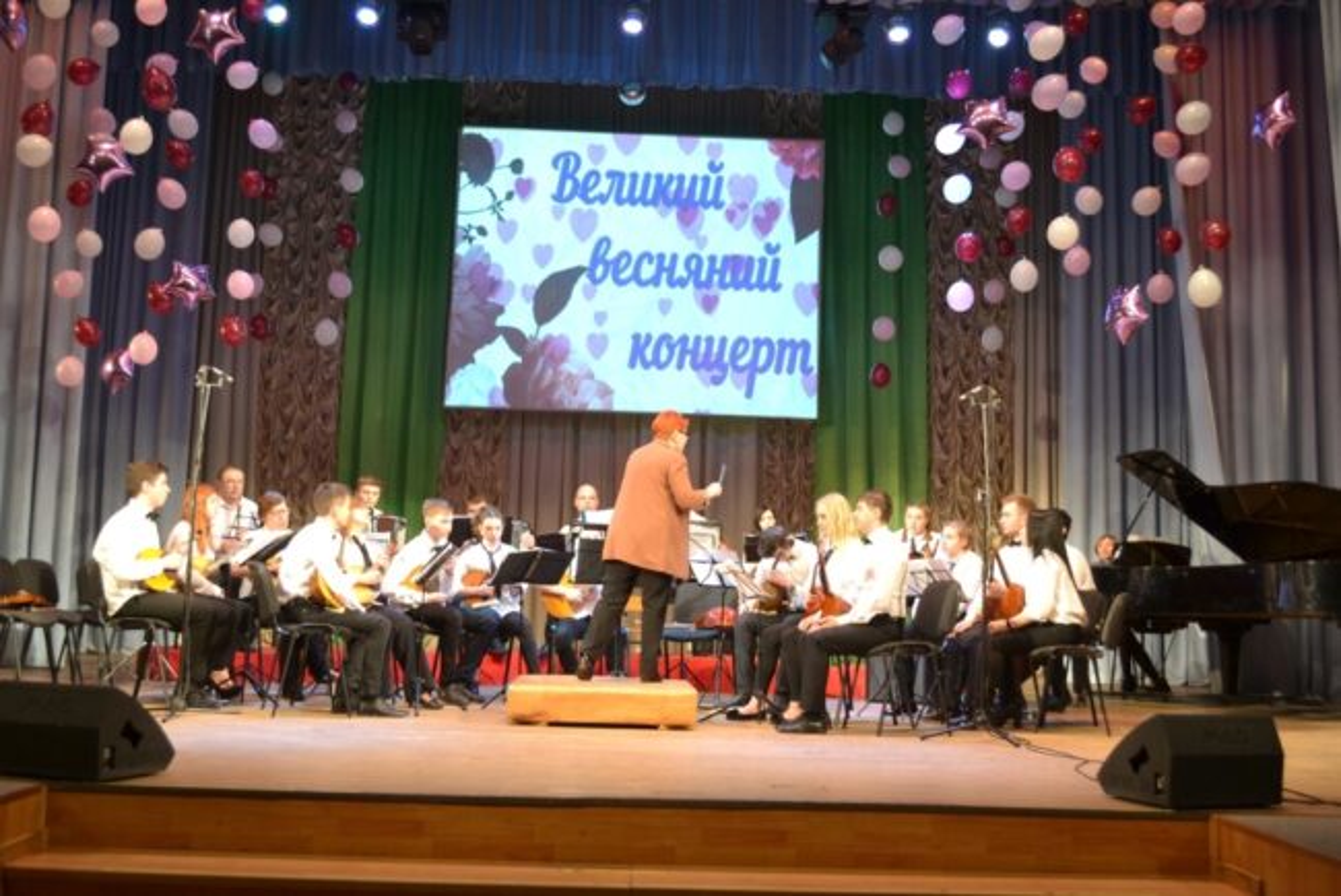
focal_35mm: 36
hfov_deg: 53.1
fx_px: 1342
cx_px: 670
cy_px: 448
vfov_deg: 36.9
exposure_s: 1/15
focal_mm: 24
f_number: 4
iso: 640
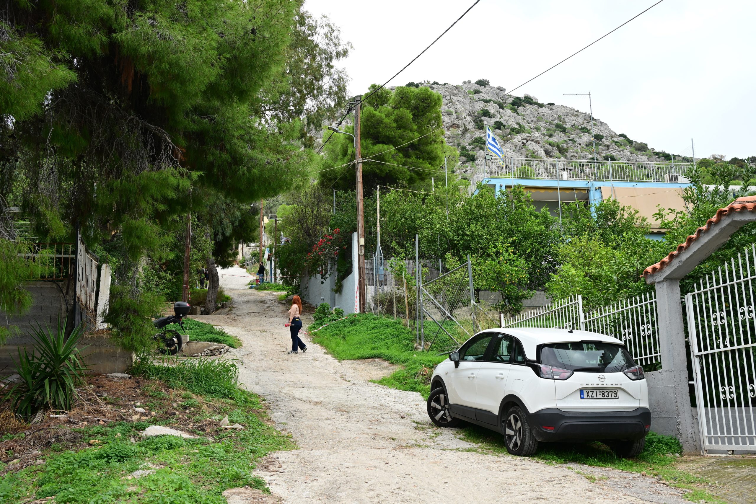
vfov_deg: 36.9
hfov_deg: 53.1
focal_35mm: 36
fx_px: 756
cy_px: 252
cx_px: 378
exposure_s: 1/200
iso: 160
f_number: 5.6
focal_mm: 36
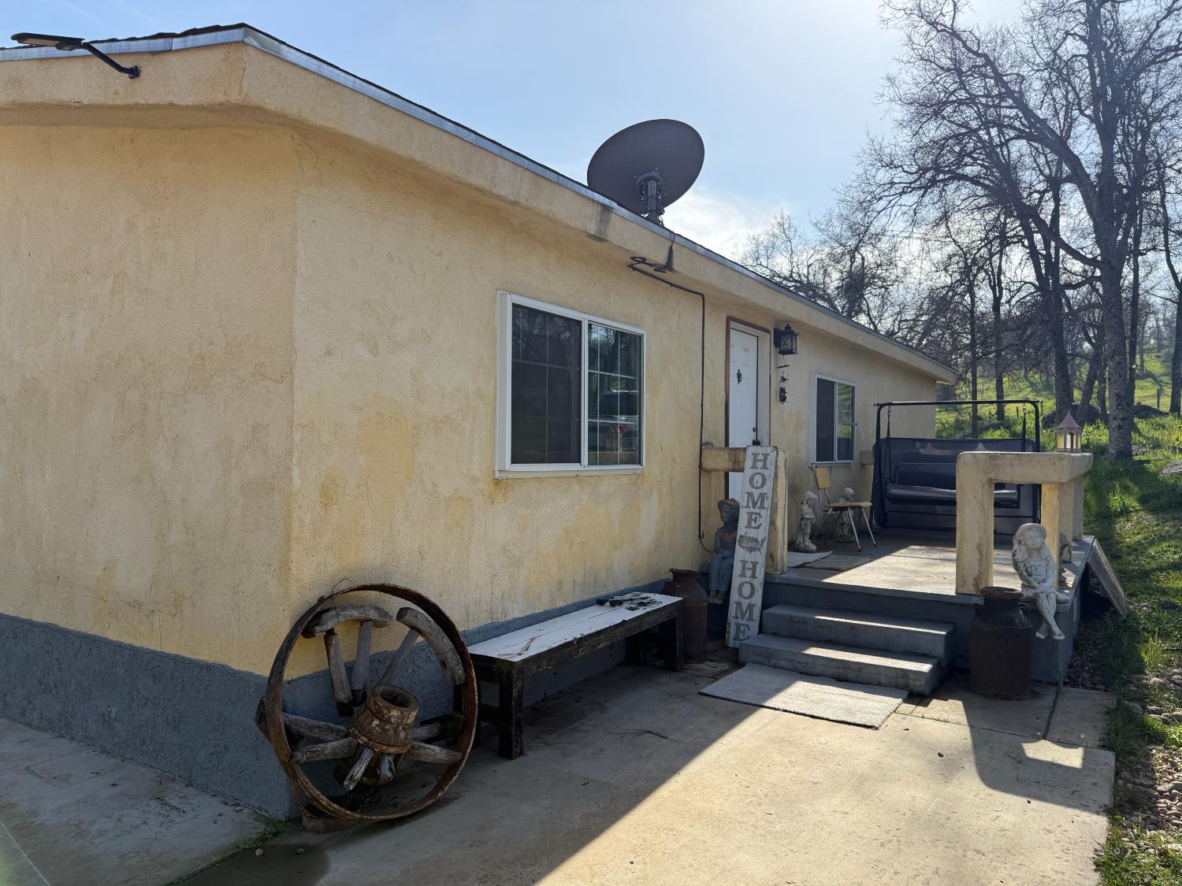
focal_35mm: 24
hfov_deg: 71.6
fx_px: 820
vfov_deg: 56.8
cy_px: 443
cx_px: 591
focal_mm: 6.76
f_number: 1.78
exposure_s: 1/5319
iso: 100
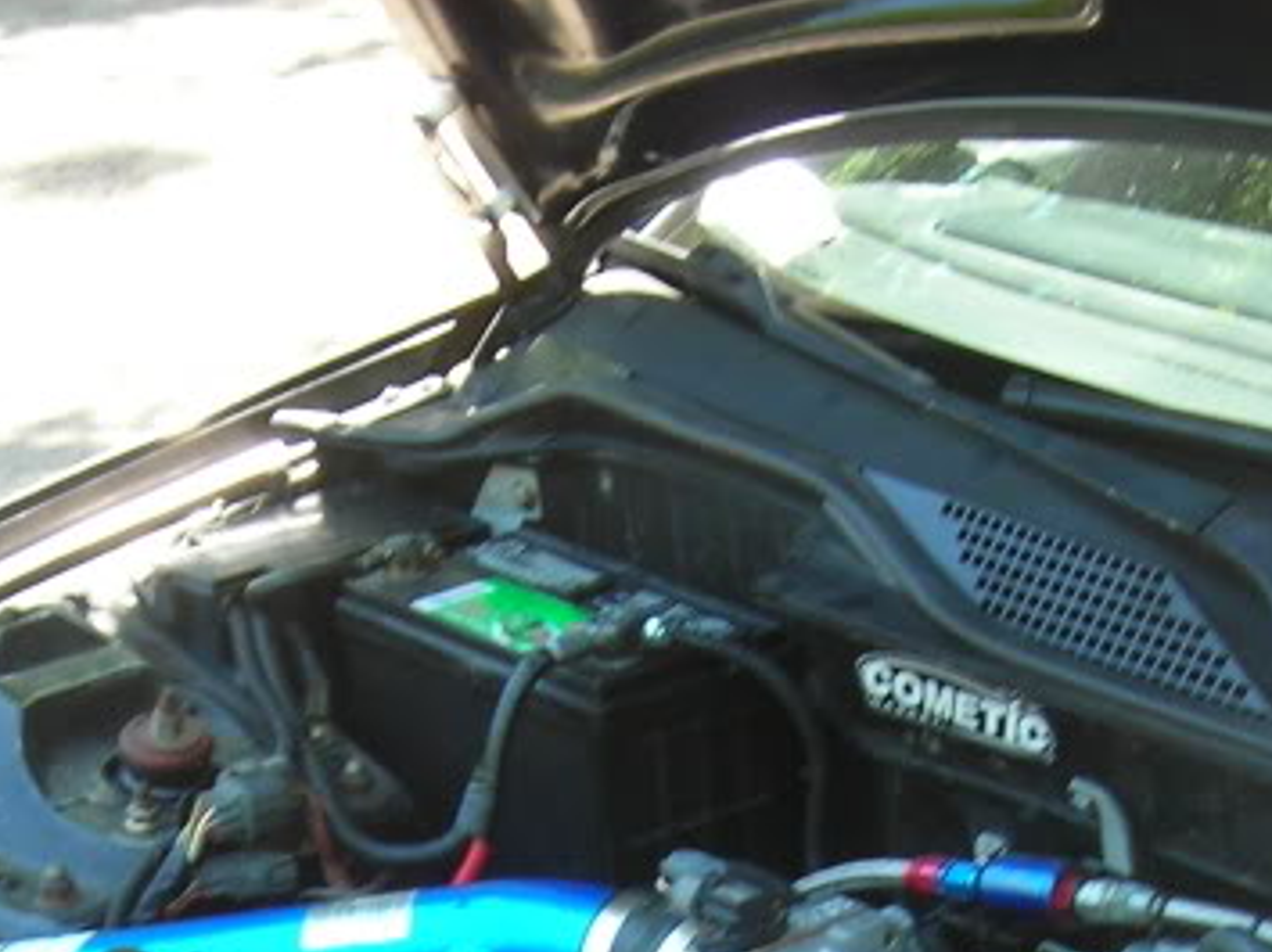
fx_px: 4039
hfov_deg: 17.9
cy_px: 1369
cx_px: 614
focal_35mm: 110
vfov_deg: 12.8
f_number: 3.2
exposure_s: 1/37.1
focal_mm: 6.3
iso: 50
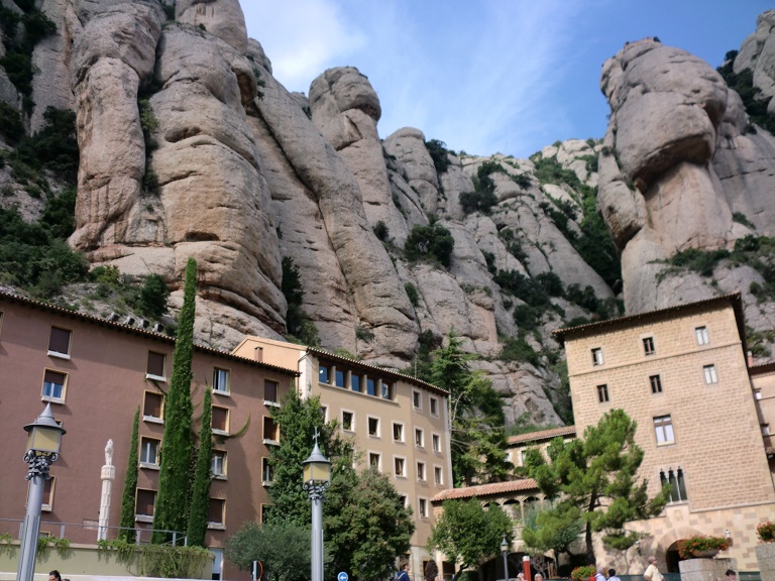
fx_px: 784
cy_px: 290
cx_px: 388
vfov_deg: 40.7
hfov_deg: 52.6
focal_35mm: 35
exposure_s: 1/640
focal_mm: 6.3
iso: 64
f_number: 3.1
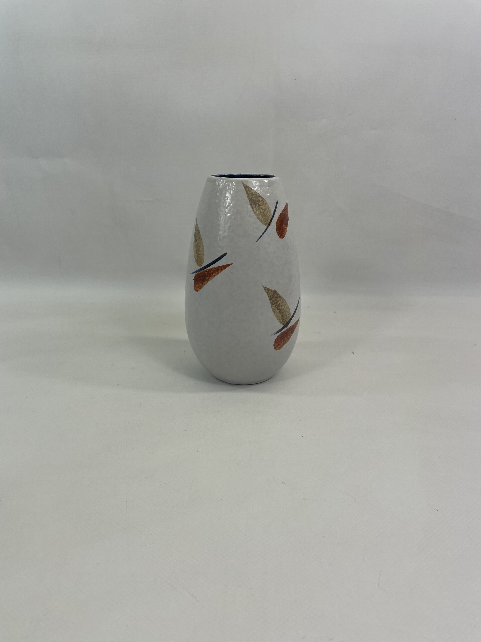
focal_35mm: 26
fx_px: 482
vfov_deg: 67.3
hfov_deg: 53.1
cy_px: 321
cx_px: 240
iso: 32
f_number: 1.6
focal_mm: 4.2
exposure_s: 1/518
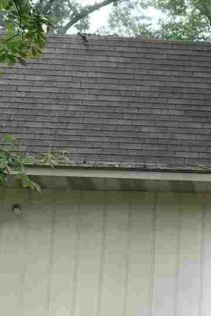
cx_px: 474
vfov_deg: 14.4
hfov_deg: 8.9
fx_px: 1248
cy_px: 222
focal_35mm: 142
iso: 80
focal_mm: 6.86
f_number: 1.78
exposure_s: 1/444
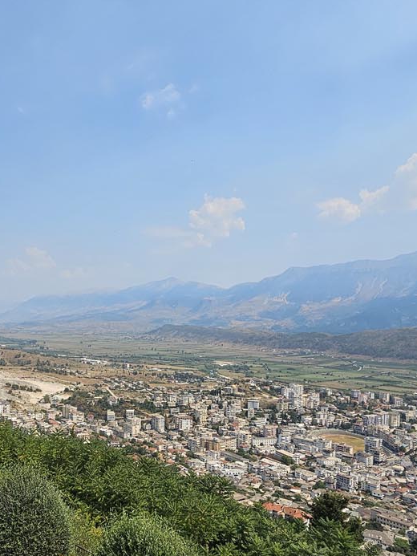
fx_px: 434
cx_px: 120
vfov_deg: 64.5
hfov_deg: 49.9
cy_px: 342
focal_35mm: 27
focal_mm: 2.2
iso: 50
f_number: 2.2
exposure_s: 1/3177
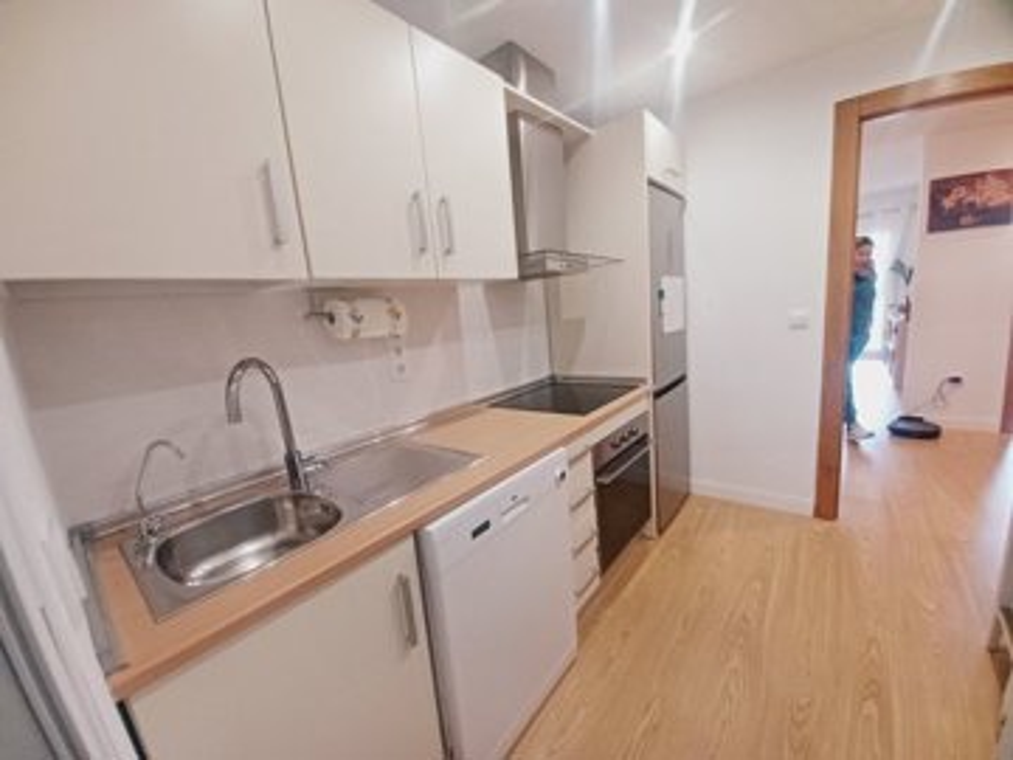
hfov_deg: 106.2
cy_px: 380
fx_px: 380
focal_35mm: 13
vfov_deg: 89.9
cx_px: 506
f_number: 2.2
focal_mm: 1.42
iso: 160
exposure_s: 1/50
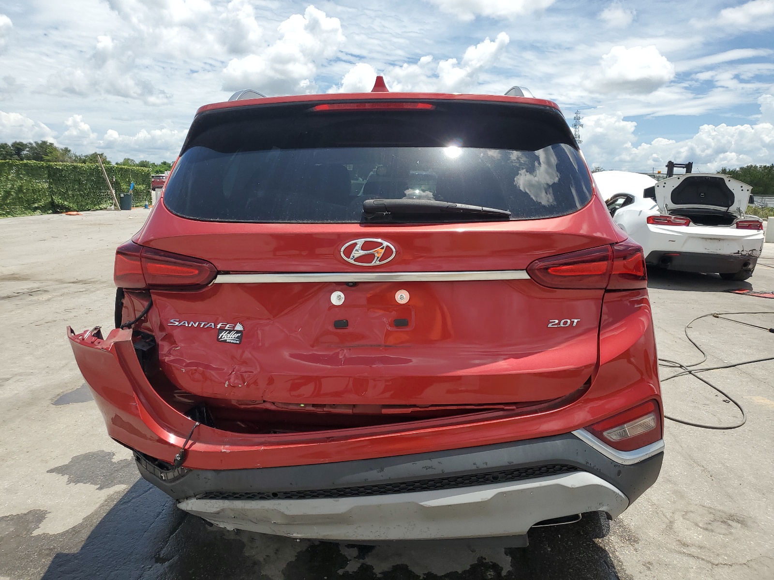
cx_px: 387
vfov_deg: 53.1
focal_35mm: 26
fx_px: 581
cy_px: 290
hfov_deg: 67.3
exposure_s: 1/3333
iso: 50
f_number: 1.5
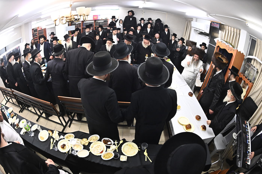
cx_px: 131
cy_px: 87
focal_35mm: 16
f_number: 5
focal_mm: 16
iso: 3200
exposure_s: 1/200
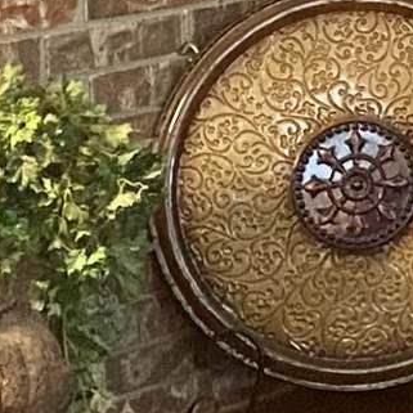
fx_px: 2970
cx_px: 778
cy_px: -194
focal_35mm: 220
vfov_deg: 7.8
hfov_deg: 7.7
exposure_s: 1/30
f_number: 1.8
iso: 500
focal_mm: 4.25
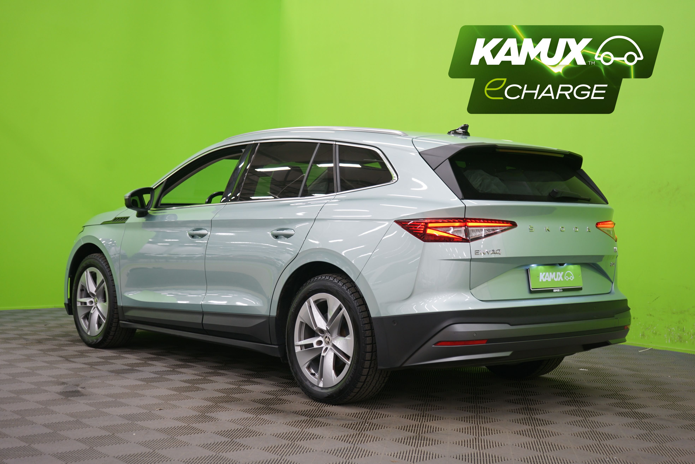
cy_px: 232
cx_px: 348
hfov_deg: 39.6
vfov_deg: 27.0
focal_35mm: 50
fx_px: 965
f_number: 4.5
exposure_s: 1/8
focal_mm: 50
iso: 400
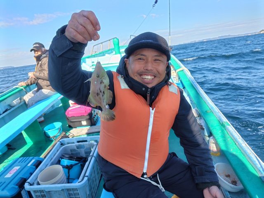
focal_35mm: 23
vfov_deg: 58.9
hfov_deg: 73.9
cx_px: 132
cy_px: 99
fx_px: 175
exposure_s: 1/405
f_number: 1.9
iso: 50
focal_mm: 5.6
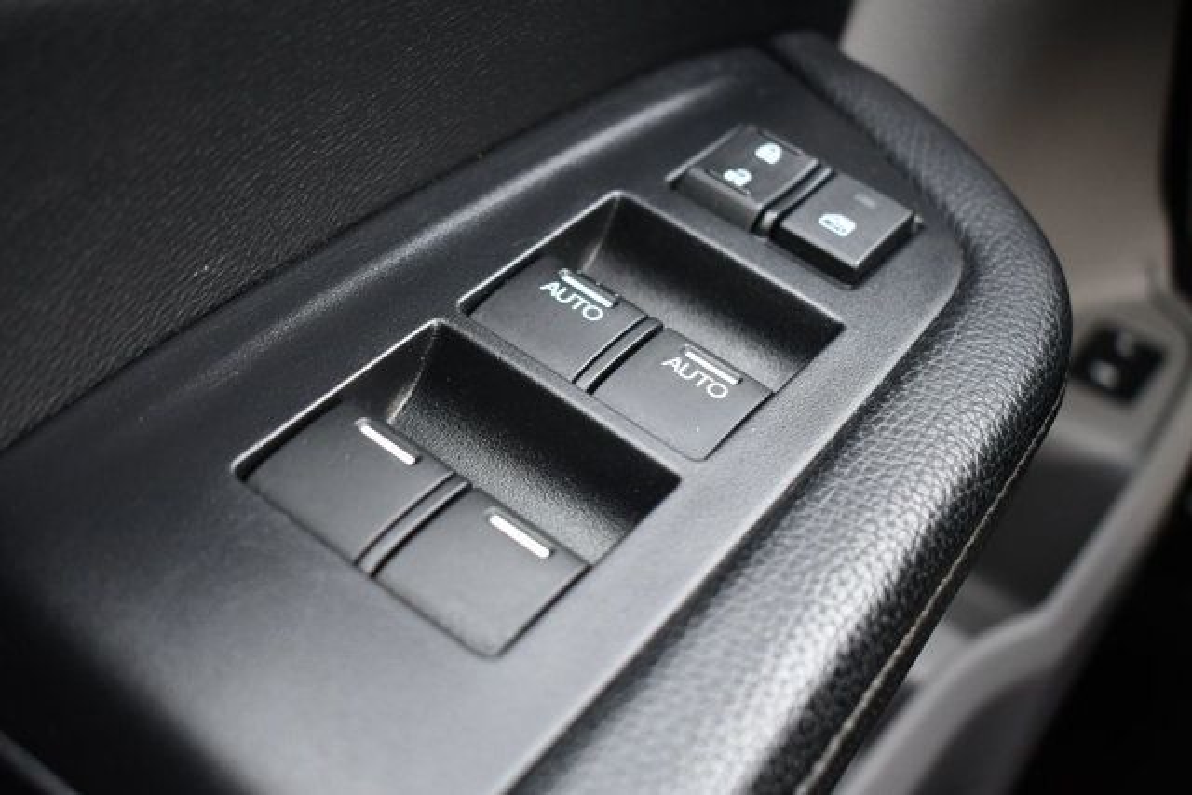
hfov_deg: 38.9
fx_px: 1689
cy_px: 398
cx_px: 596
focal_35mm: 51
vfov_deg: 26.5
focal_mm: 34
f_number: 4.5
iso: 1100
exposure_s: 1/125
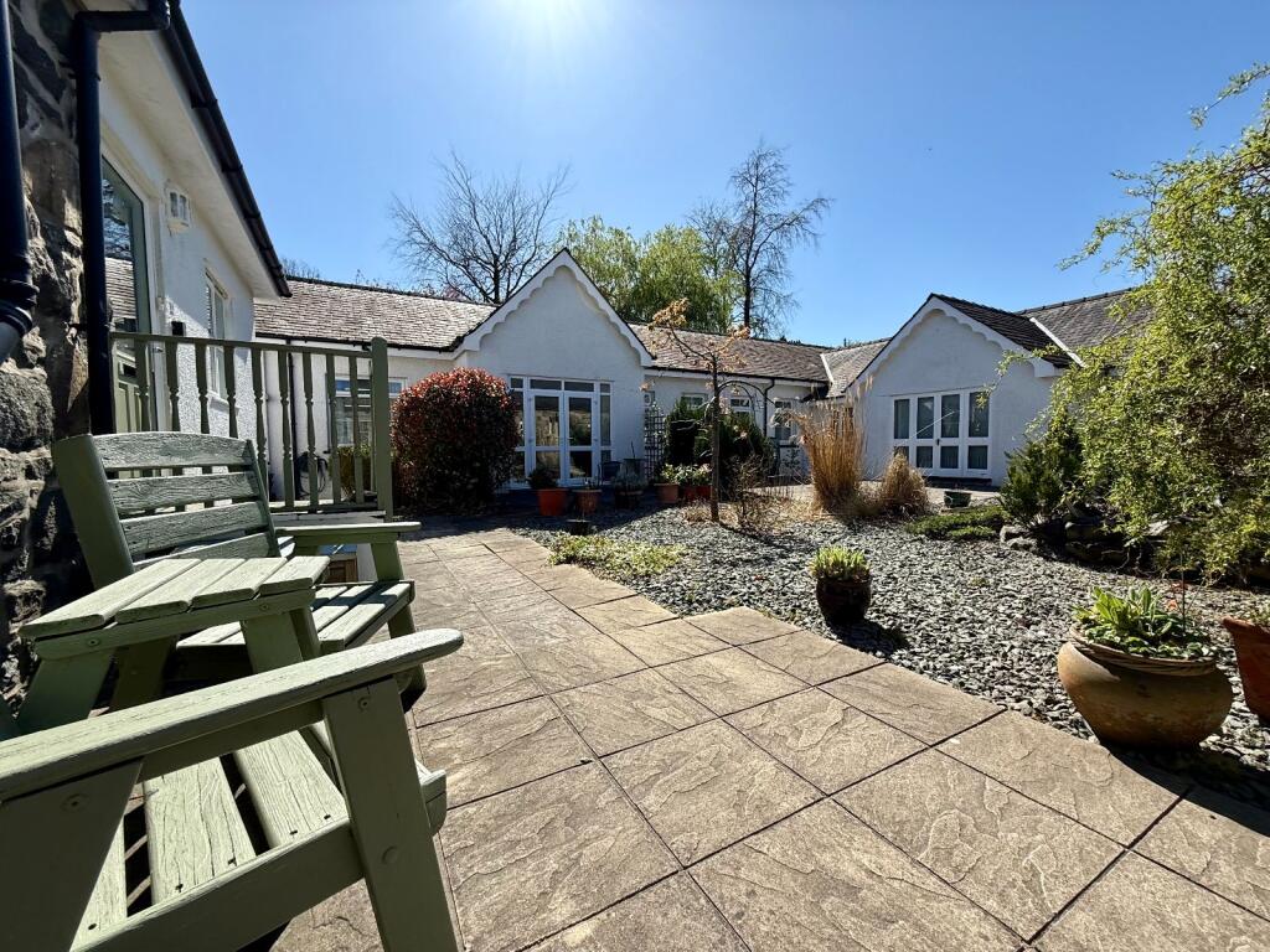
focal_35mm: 14
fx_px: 514
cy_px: 476
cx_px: 635
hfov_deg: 102.1
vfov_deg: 85.7
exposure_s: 1/1464
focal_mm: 2.22
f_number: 2.2
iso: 50
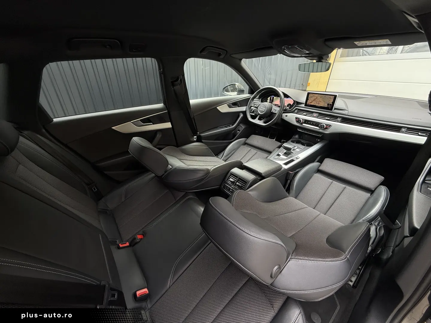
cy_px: 162
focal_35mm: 14
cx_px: 216
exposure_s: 1/100
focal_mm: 2.22
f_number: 2.2
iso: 40
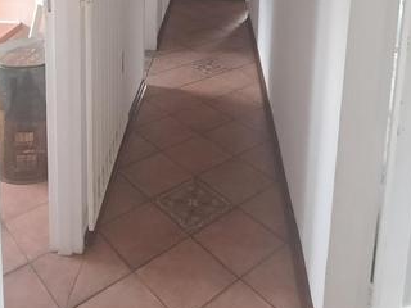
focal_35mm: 40
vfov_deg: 31.1
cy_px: -49
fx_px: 475
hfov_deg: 46.8
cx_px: 191
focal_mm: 1.68
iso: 400
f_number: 2.2
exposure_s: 1/25
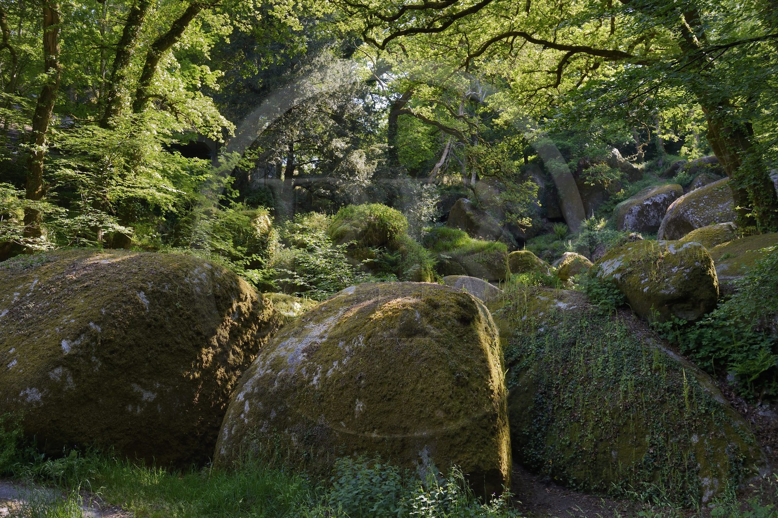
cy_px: 259
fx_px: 821
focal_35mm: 38
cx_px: 389
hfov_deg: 50.7
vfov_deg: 35.0
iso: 400
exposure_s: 1/100
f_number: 5.6
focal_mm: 38
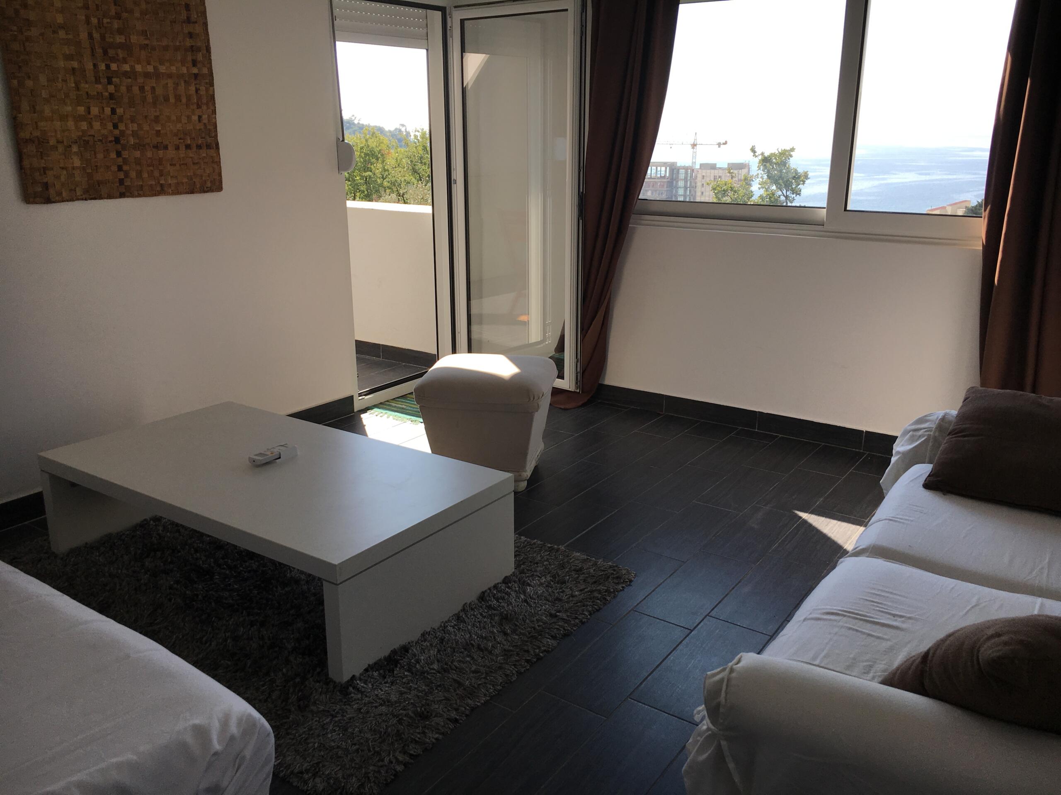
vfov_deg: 48.2
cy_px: 398
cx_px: 530
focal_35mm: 29
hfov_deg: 61.7
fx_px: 889
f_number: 2.2
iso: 25
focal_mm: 4.15
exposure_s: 1/699
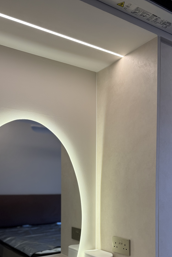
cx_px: 86
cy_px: 195
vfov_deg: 48.6
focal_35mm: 38
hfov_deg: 35.1
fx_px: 272
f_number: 1.78
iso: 64
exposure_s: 1/100
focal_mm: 6.76
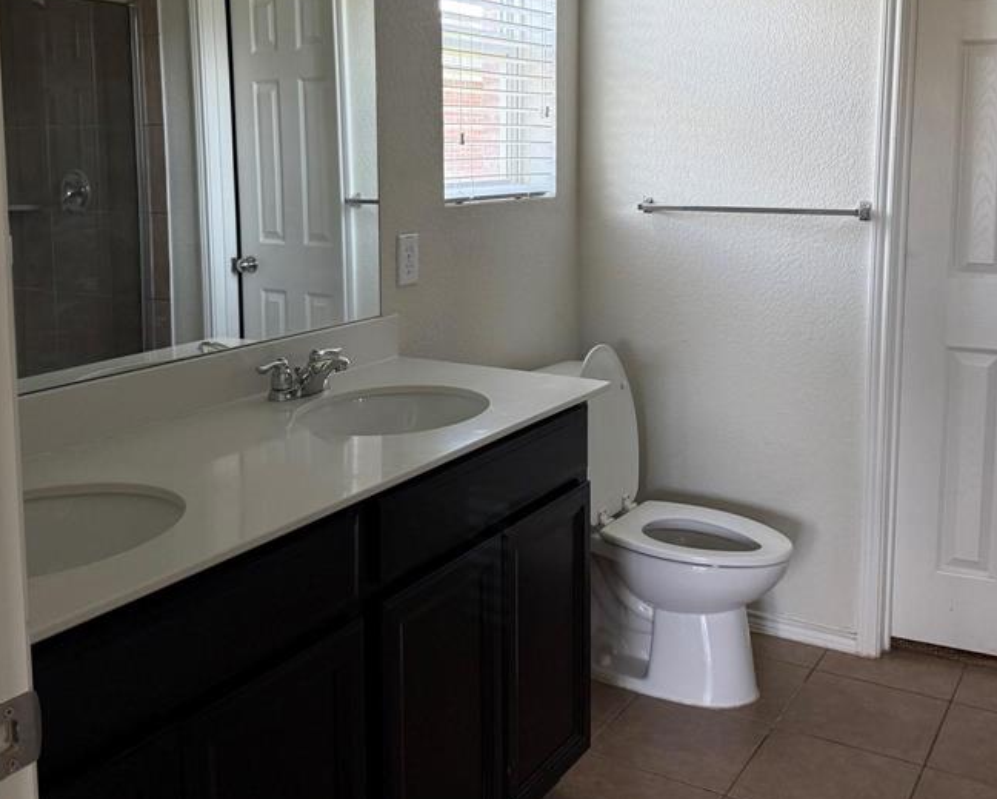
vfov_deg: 39.6
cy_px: 254
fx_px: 1092
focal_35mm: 37
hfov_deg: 49.1
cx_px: 482
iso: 200
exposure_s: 1/118
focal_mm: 6.76
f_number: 1.78
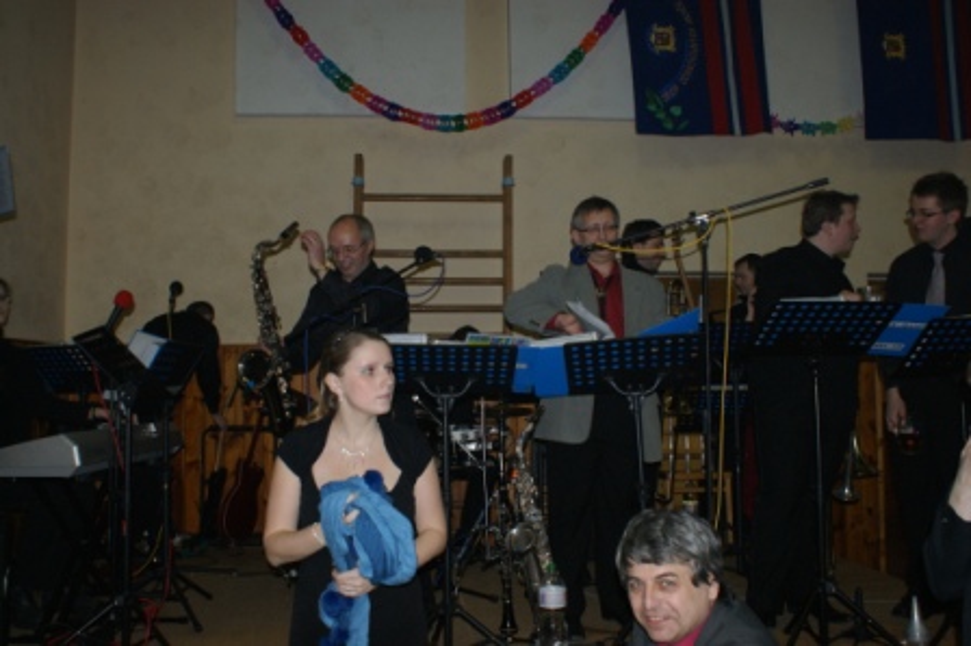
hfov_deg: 62.0
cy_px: 323
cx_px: 486
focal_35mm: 30
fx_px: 809
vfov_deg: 43.5
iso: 400
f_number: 5.6
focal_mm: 20
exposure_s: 1/60
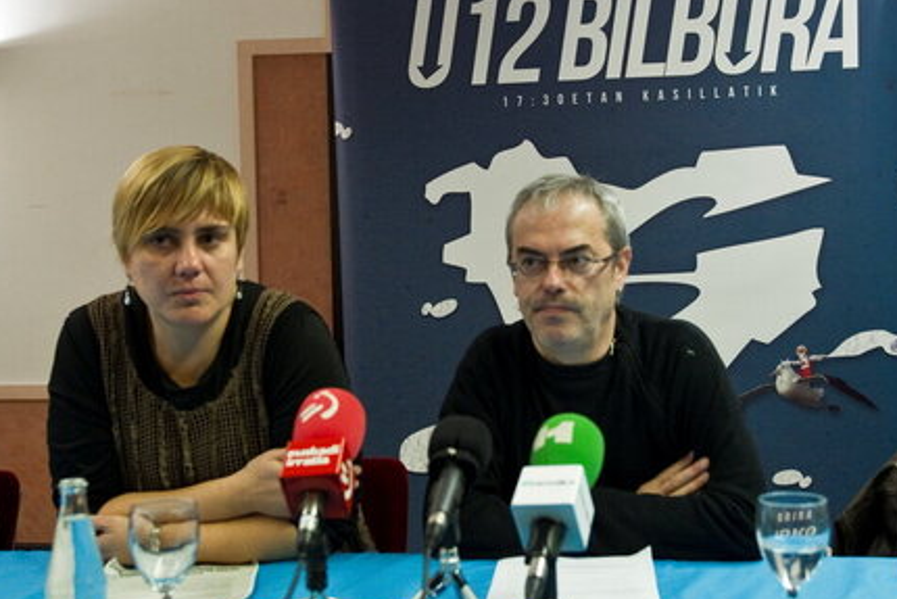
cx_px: 499
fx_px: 1346
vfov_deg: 25.1
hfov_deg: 36.8
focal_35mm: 54
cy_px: 282
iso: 3200
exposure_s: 1/250
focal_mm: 32
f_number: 3.2
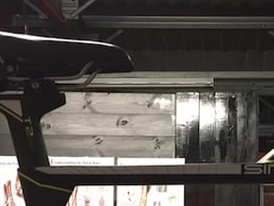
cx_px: 215
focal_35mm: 73
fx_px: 578
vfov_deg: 19.0
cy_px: 249
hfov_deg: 26.2
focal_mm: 4.15
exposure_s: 1/17
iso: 125
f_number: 2.2
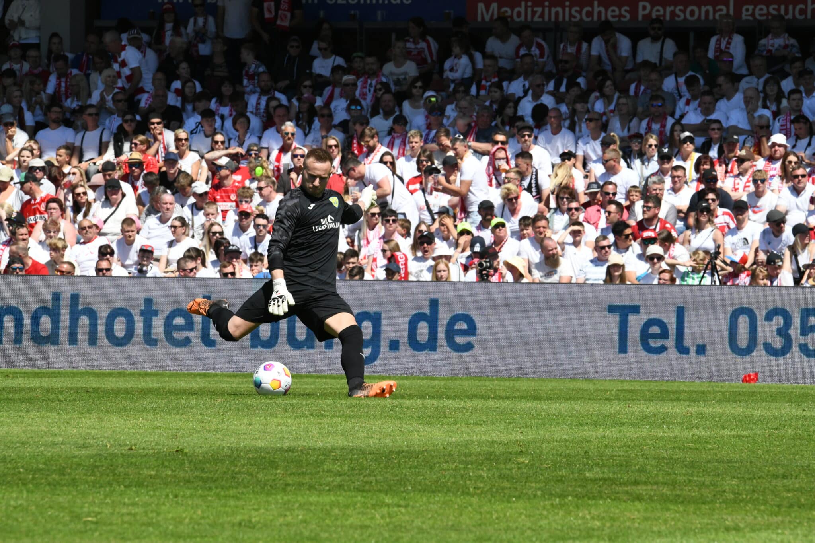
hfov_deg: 5.6
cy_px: 272
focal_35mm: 370
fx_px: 8375
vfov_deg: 3.7
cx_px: 408
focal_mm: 370
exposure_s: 1/1600
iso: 4000
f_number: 20
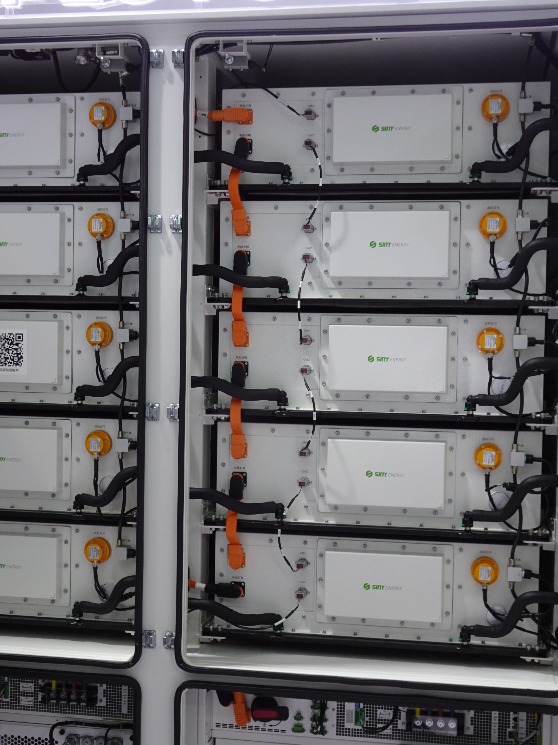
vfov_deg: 39.7
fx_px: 1032
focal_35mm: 48
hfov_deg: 30.3
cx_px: 279
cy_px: 372
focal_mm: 7.79
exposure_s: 1/80
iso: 250
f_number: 4.5
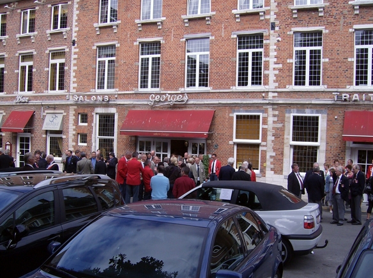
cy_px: 140
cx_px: 189
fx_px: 398
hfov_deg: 50.2
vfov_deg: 38.5
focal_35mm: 37
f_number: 4.7
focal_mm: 6
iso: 100
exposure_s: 1/378
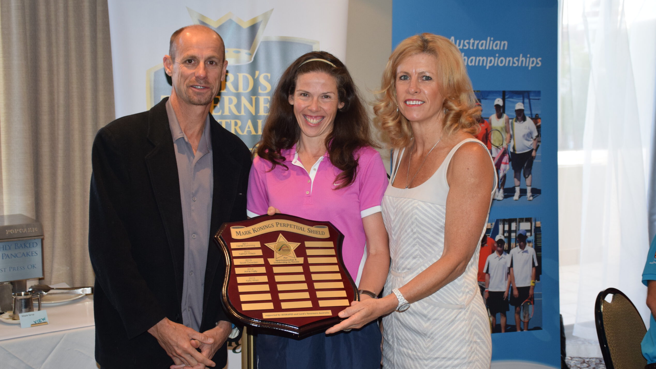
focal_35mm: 54
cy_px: 190
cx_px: 327
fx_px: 939
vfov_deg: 22.2
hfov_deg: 38.5
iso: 800
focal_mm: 34
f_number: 4.5
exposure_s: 1/80
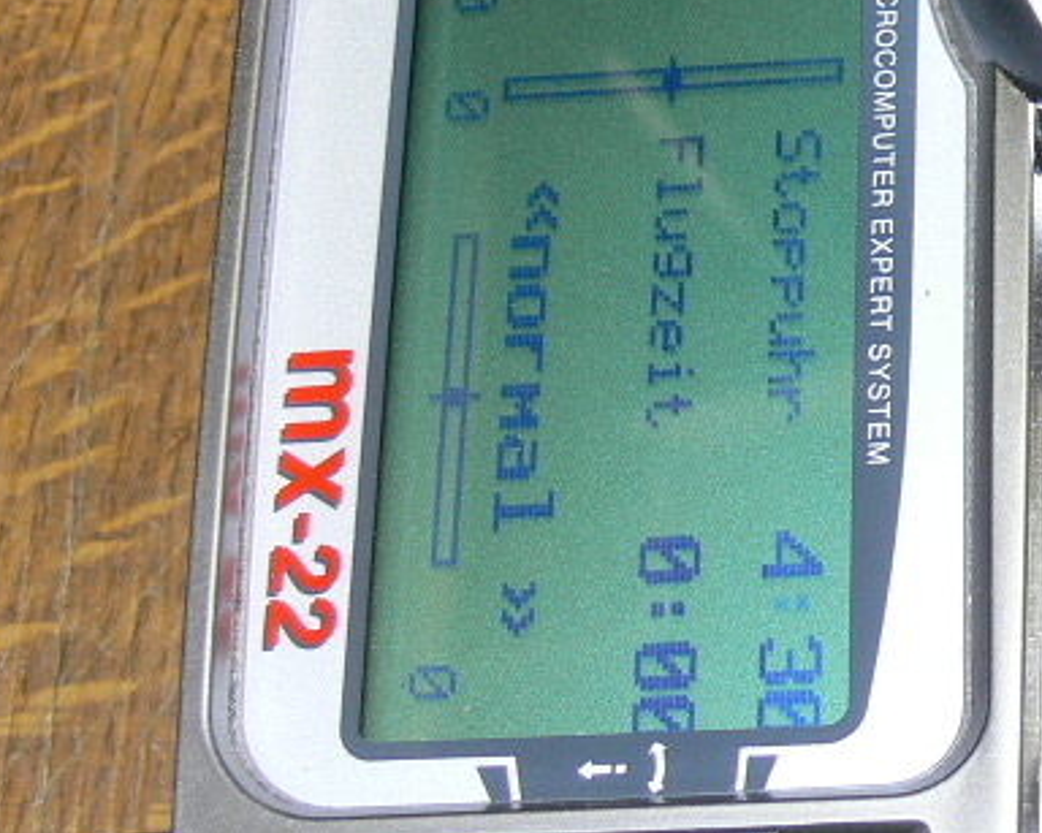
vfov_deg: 13.4
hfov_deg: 15.7
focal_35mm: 114
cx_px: 1484
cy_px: 130
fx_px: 3515
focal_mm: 7.5
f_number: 4
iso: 100
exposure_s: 1/30
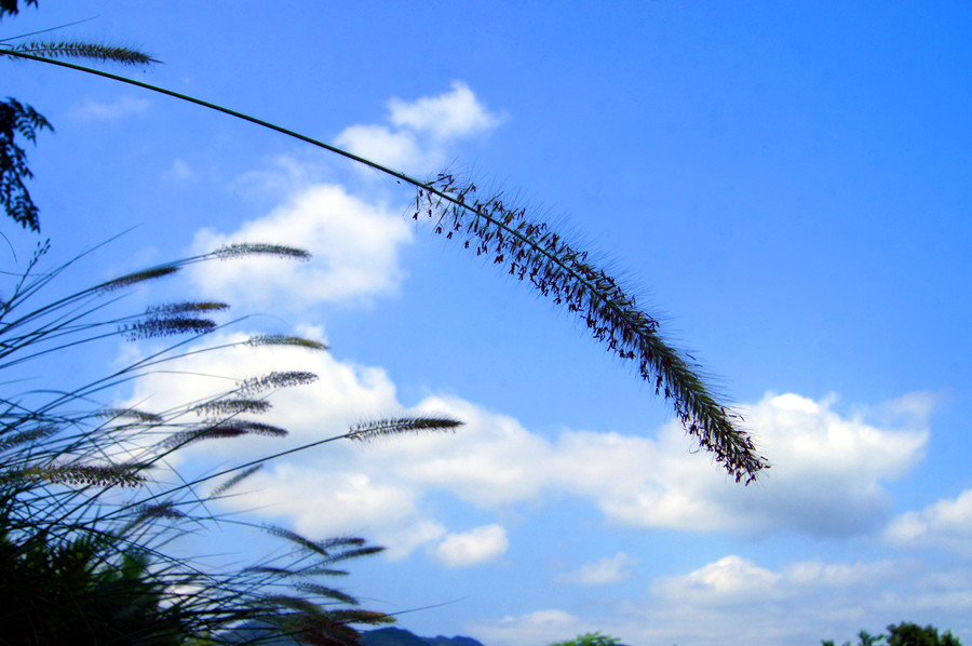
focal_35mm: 39
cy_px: 323
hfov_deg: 49.6
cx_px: 486
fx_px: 1052
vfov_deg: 34.1
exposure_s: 1/250
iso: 100
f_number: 13
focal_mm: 26
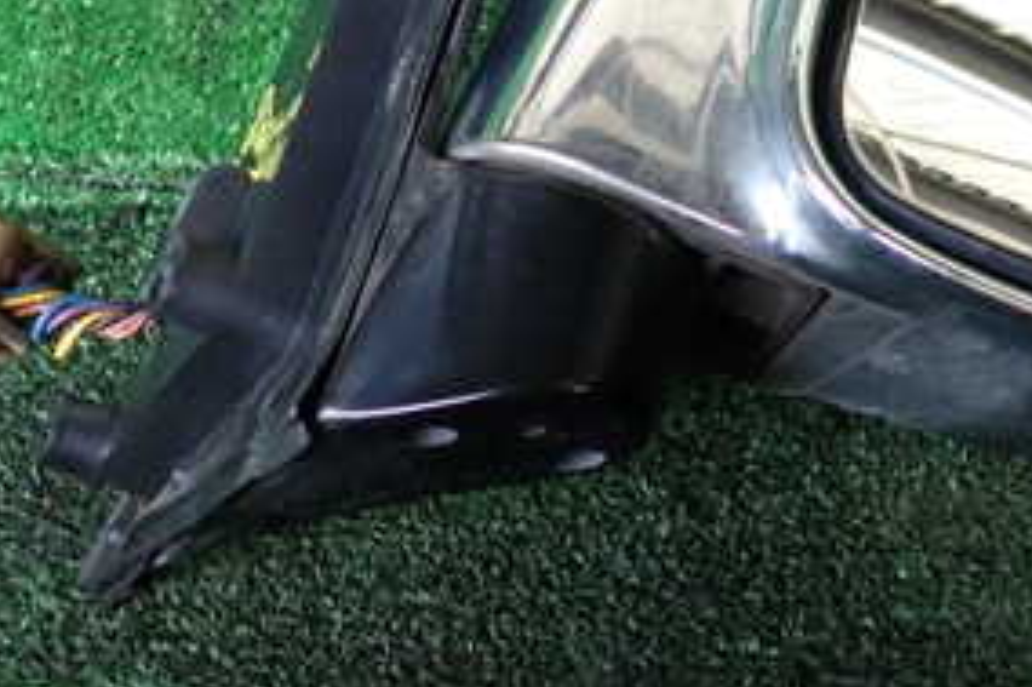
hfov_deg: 29.8
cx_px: 821
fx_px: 1891
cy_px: -29
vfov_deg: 19.9
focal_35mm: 66
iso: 200
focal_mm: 5.4
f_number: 2.3
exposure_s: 1/40
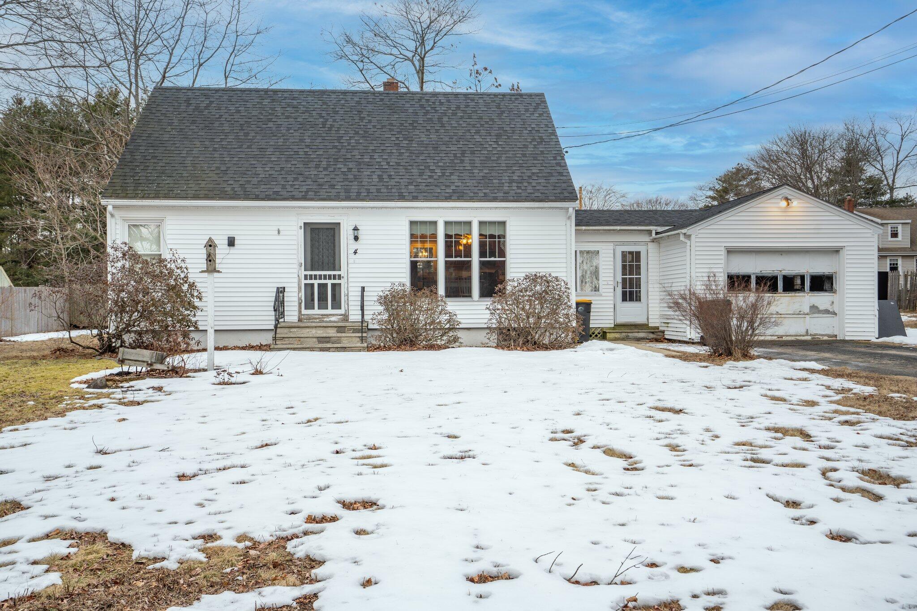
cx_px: 458
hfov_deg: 57.2
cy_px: 306
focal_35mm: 33
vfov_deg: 40.0
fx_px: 840
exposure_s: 1/4
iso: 50
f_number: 9
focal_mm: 33
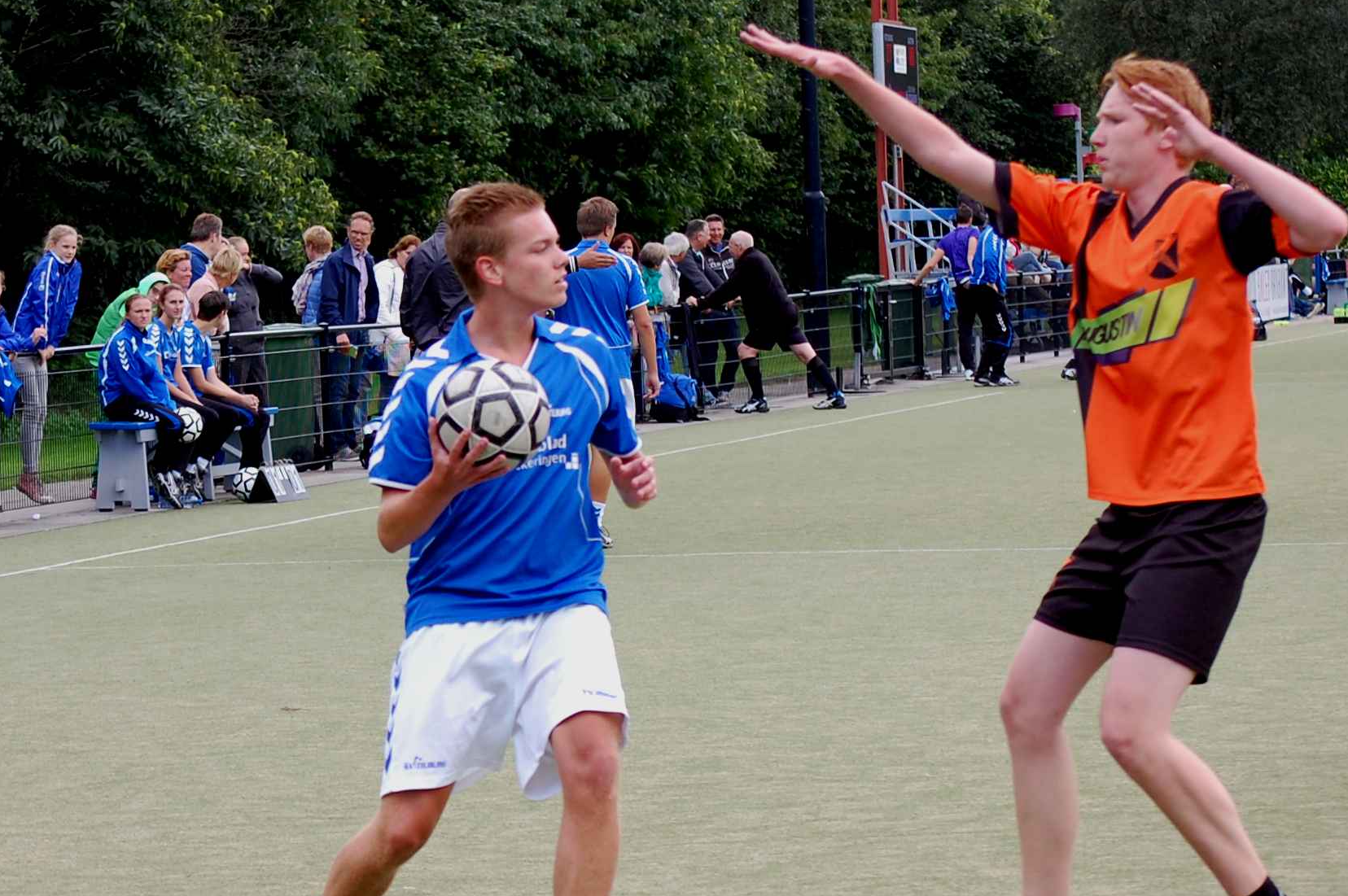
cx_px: 534
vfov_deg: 11.7
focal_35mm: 117
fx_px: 4377
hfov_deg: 17.5
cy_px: 542
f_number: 5.6
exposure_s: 1/500
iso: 400
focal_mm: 62
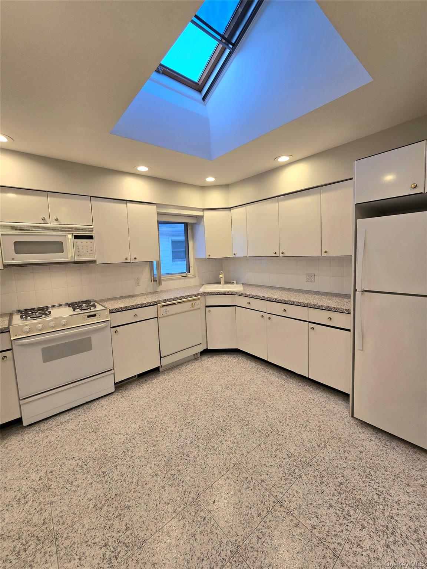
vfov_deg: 106.2
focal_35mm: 13
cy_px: 284
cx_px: 214
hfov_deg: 89.9
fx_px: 214
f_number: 2.2
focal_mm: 2.2
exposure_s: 1/60.2
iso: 64
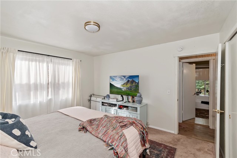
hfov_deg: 100.4
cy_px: 79
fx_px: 99
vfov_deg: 77.4
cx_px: 118
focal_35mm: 15
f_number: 8
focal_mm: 10
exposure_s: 1/30
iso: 220
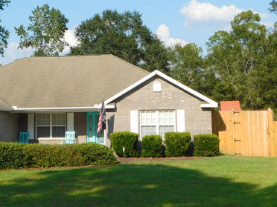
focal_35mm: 62
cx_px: 105
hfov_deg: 31.1
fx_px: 496
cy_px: 69
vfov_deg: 23.5
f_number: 3.5
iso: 125
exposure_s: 1/1250
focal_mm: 6.3
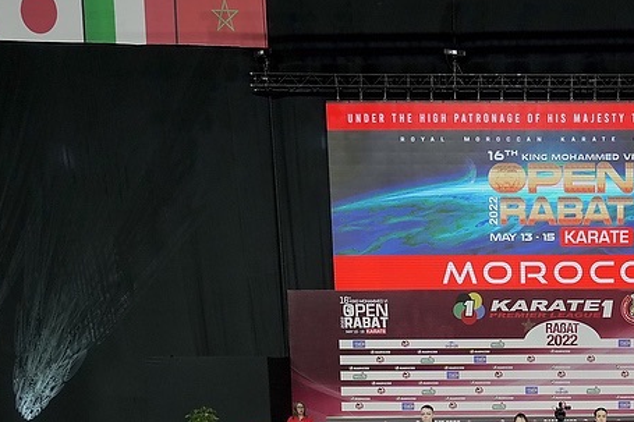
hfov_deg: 40.6
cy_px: 514
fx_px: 792
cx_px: 562
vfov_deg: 26.4
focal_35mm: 45
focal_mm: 16
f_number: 2.8
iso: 1250
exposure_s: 1/250
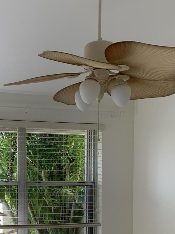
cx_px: 17
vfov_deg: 28.5
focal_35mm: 64
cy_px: 232
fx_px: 432
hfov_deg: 22.4
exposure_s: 1/121
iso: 50
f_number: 1.8
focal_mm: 4.25
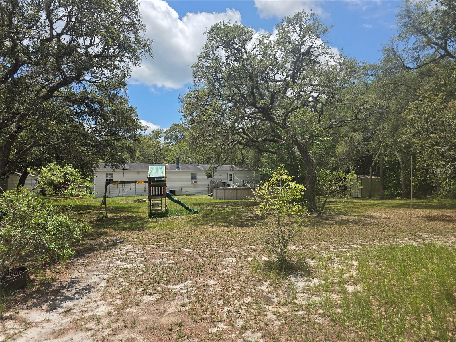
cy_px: 171
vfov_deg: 58.9
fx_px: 303
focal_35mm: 23
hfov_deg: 73.9
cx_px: 228
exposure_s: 1/746
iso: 12
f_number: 1.7
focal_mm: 6.3
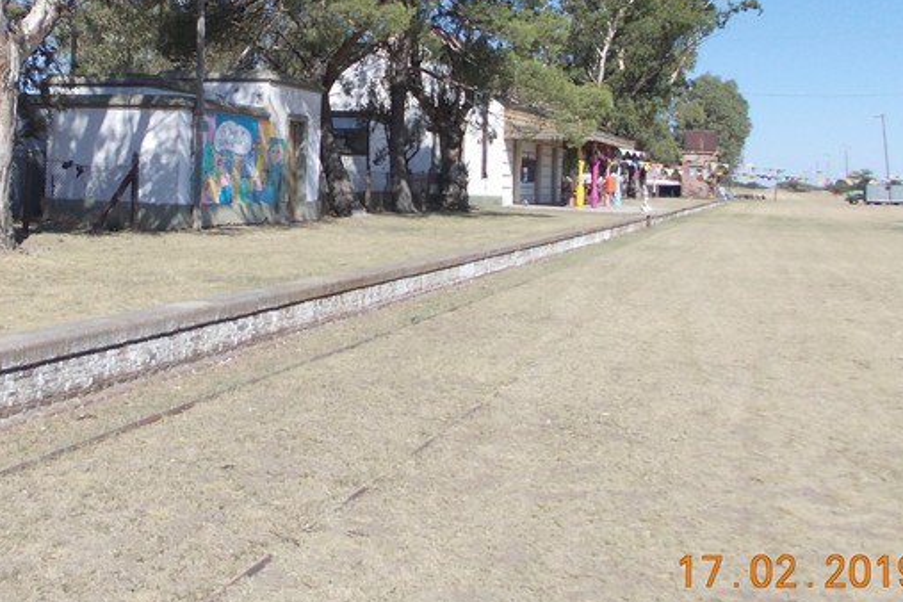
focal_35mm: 44
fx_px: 1104
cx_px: 308
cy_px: 182
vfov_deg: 30.2
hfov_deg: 43.9
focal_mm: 4
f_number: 5.4
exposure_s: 1/320
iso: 80
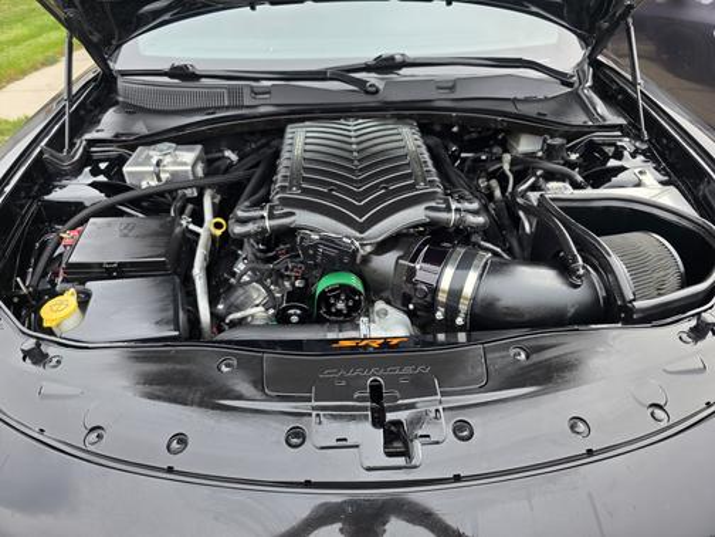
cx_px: 358
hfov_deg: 73.9
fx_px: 475
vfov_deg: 58.9
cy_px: 268
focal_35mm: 23
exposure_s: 1/180
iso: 32
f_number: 1.7
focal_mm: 6.3
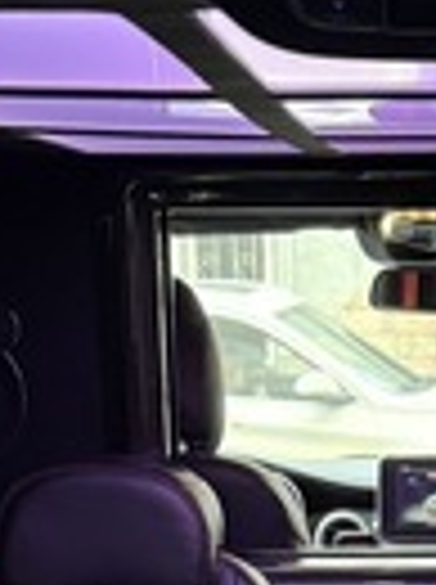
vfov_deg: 15.4
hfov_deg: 13.2
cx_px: 369
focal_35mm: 111
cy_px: 1030
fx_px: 1870
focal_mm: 6.76
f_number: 1.78
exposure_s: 1/60
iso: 640
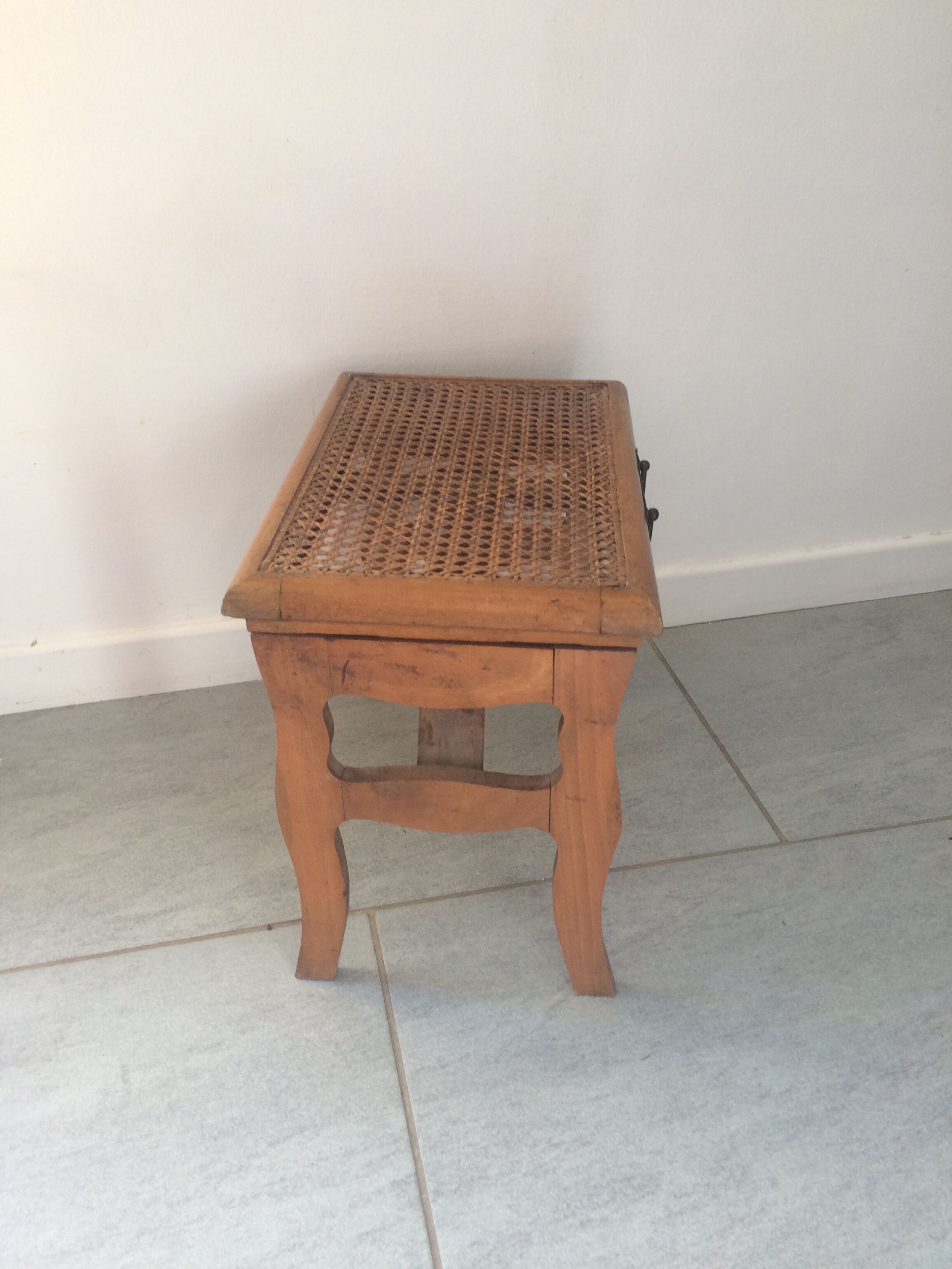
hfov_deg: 48.2
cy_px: 634
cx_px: 476
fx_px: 1063
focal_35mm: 29
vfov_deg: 61.7
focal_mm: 4.15
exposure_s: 1/100
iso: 64
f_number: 2.2
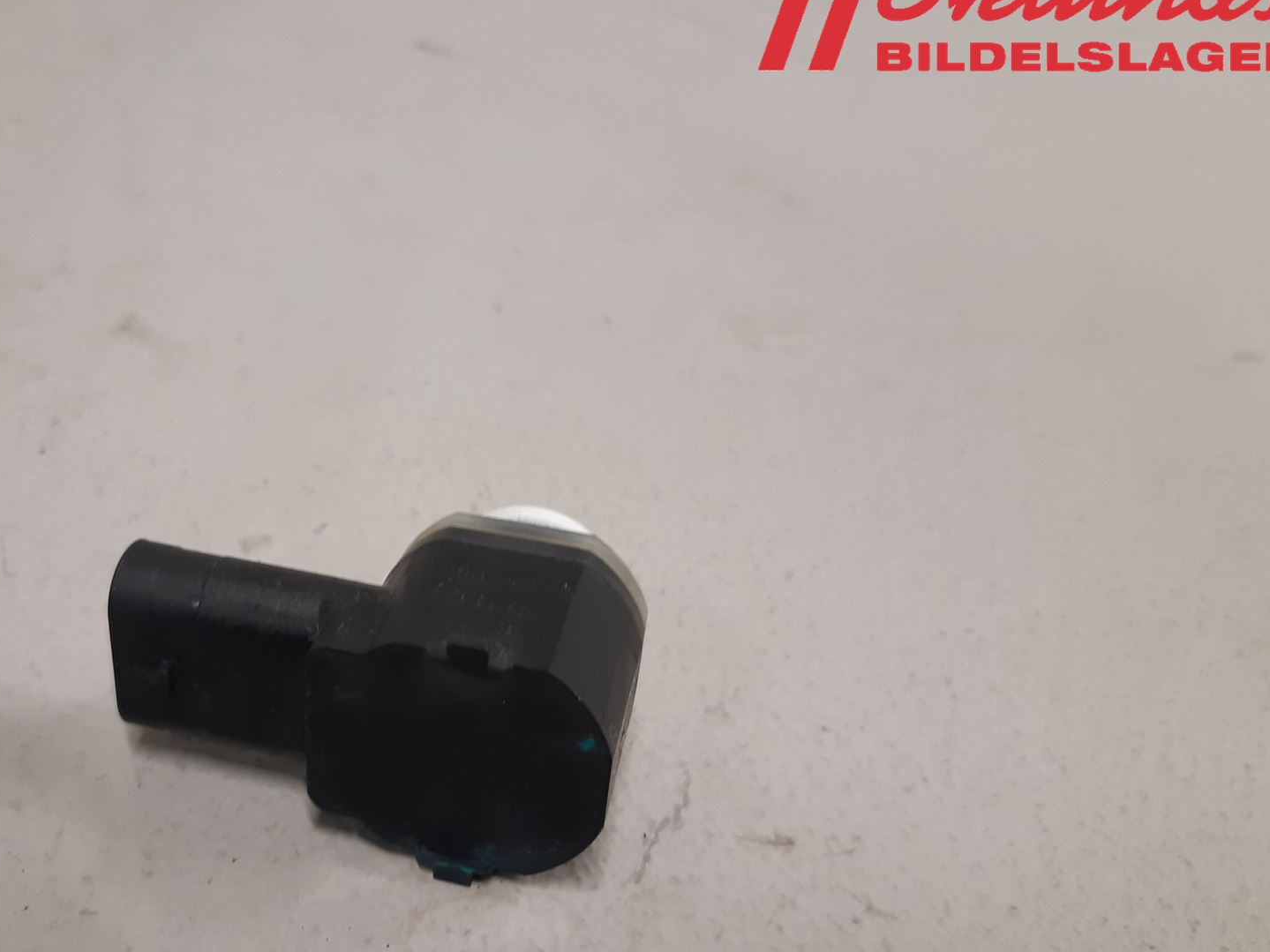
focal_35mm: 37
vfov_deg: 38.4
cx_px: 396
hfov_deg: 49.0
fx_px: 1357
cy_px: 599
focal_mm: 3.93
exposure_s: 1/50
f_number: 1.7
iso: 125
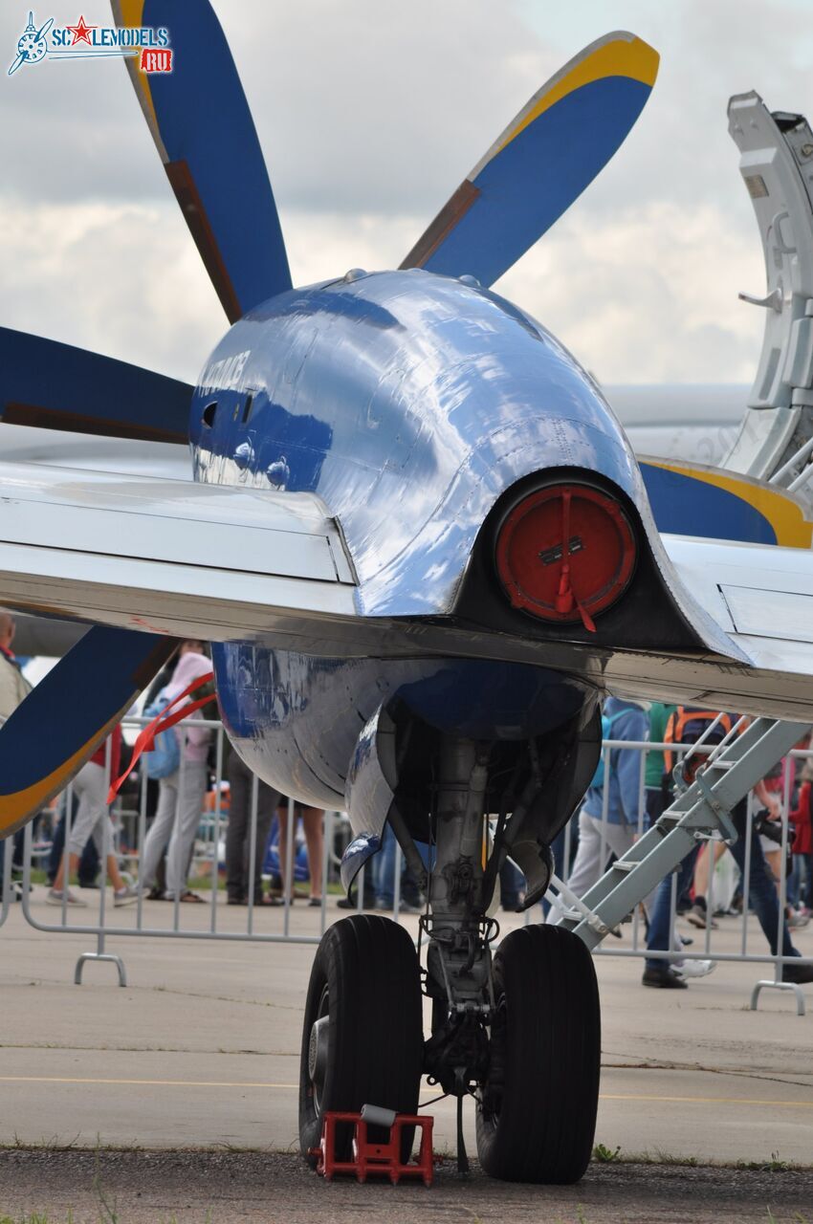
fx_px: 10699
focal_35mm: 315
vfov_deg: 6.5
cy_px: 612
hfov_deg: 4.4
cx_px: 406
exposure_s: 1/320
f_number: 8
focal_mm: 210
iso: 200
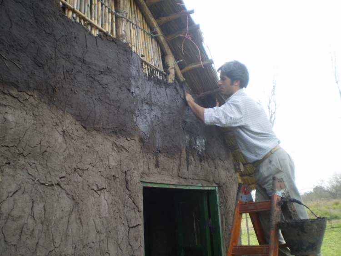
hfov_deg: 51.3
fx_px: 355
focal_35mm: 36
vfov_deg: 39.7
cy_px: 128
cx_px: 170
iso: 64
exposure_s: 1/160
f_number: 3.1
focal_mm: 6.3
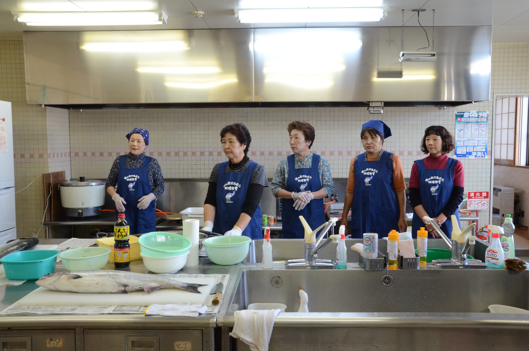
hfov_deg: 53.2
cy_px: 176
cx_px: 264
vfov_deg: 36.7
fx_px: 528
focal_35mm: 36
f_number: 9
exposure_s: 1/80
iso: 2000
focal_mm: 24
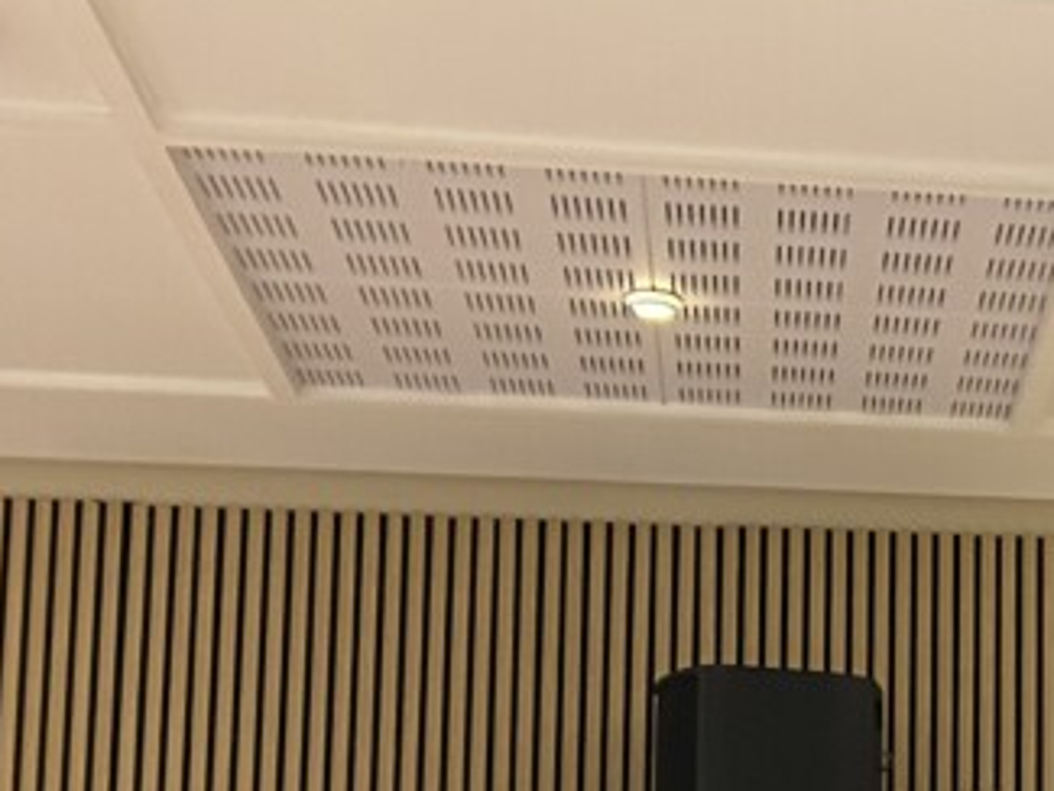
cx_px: 1245
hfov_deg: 19.3
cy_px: 801
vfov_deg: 15.1
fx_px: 2924
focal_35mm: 96
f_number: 1.5
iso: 500
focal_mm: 5.7
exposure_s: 1/25
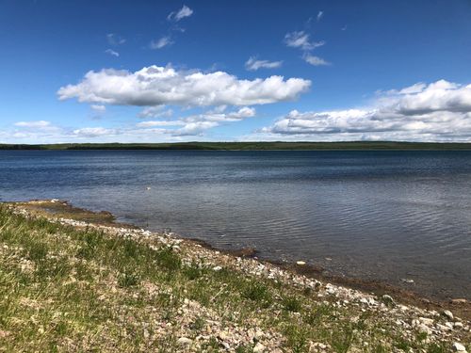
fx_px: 381
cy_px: 176
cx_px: 236
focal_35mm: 28
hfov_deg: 63.4
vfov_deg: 49.7
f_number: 1.8
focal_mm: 3.99
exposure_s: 1/3205
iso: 20
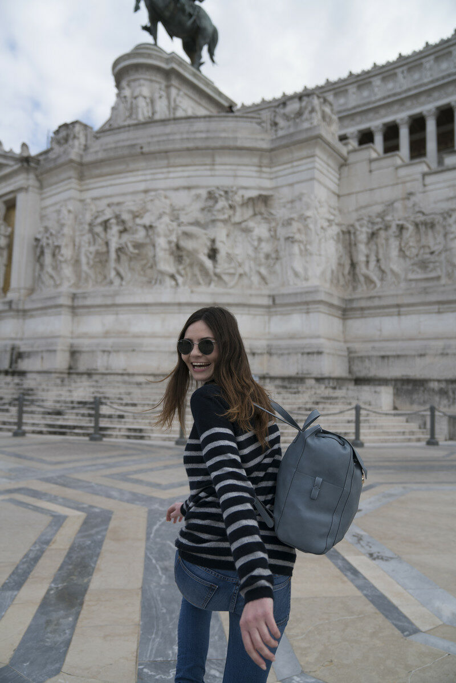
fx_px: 494
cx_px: 228
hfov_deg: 49.6
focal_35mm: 26
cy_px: 342
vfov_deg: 69.4
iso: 100
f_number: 2.8
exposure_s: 1/1000
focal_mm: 26
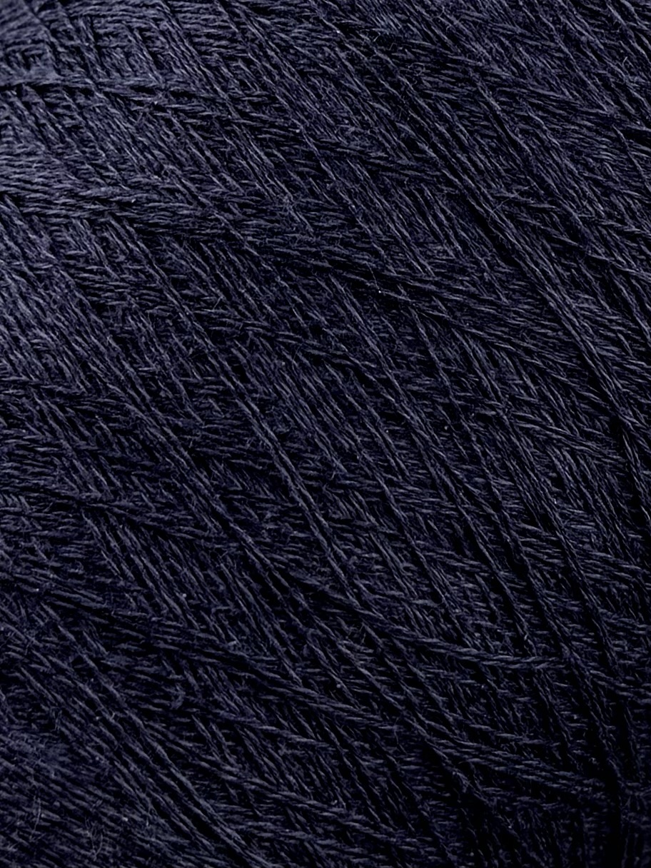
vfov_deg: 71.6
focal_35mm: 24
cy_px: 434
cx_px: 326
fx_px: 602
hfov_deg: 56.8
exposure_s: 1/416
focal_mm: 6.76
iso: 80
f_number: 1.78
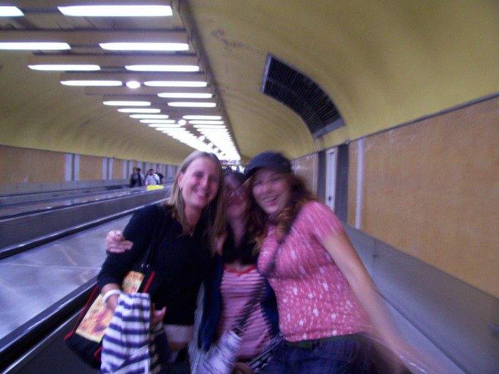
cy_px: 187
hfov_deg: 54.0
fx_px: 490
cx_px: 250
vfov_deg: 41.8
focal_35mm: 34
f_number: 2.7
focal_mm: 5.6
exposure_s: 1/8
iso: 160
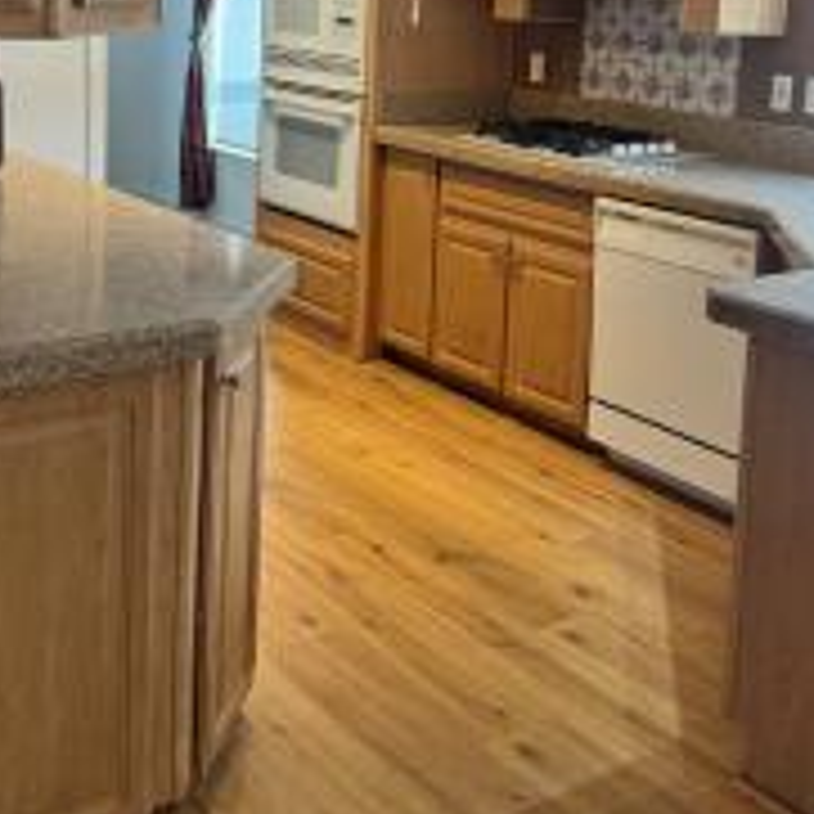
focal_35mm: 47
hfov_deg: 36.0
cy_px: 171
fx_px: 1250
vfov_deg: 35.0
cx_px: 432
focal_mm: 6.76
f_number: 1.78
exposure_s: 1/120
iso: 200
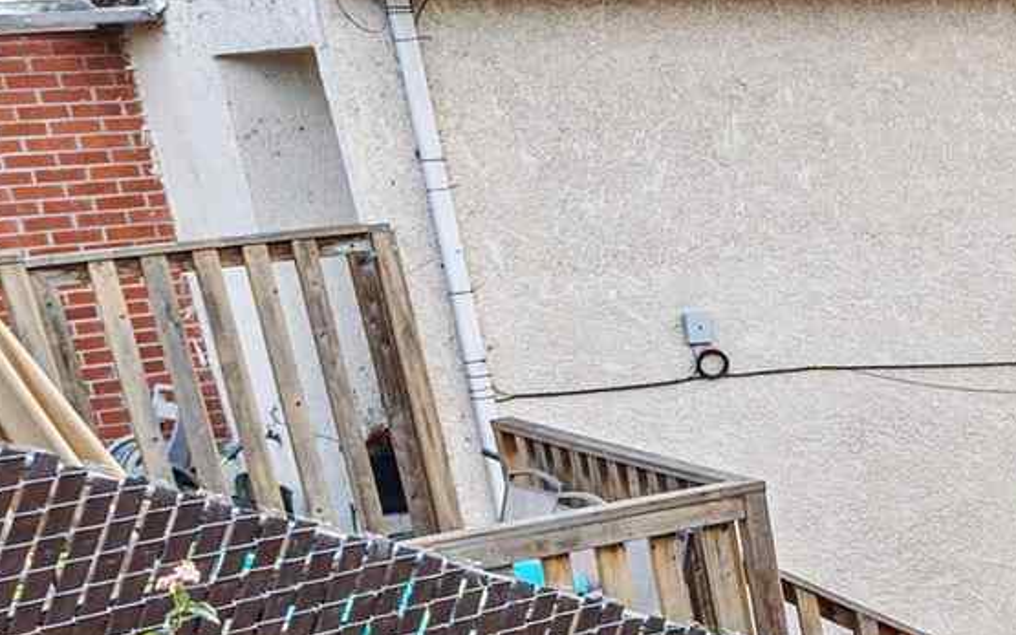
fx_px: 2188
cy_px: 686
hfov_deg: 18.8
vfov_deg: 16.1
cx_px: 1920
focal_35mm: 79
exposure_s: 1/30
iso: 160
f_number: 9
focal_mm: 14
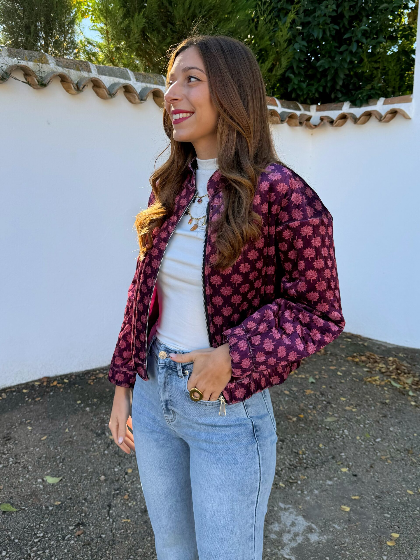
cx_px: 210
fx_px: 388
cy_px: 280
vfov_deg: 71.6
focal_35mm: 24
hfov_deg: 56.8
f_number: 1.78
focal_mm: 6.76
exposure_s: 1/602
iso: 80
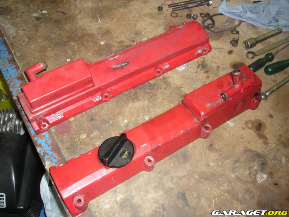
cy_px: 108
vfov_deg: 40.7
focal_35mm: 35
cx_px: 144
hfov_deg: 52.6
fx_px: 292
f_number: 2.8
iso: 400
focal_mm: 5.8
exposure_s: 1/60
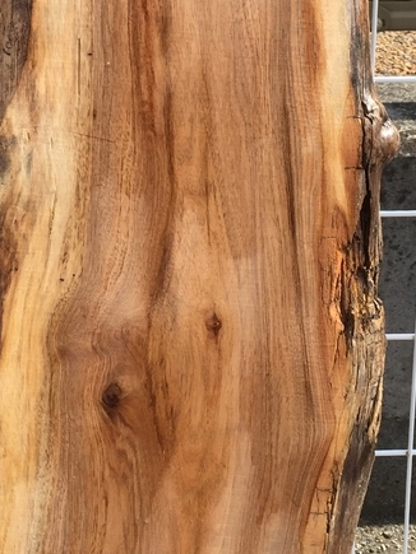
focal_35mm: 80
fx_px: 1283
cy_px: 89
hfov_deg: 18.4
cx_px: 168
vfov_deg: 23.9
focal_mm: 4.15
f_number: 2.2
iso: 32
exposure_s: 1/1464
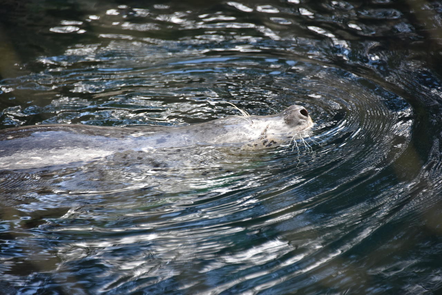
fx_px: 3684
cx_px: 221
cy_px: 148
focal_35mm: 300
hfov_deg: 6.9
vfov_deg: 4.6
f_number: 5.6
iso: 1000
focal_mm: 300
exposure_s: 1/640
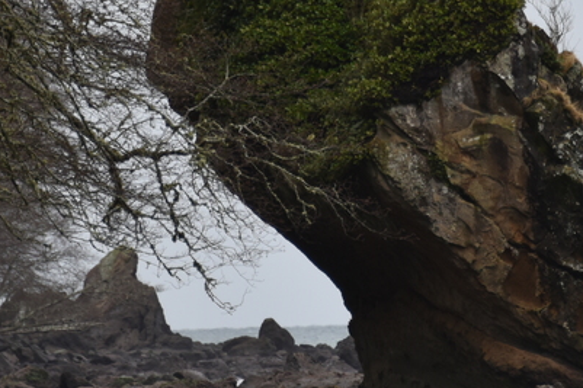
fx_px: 10343
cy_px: 38
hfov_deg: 3.2
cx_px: 398
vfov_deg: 2.1
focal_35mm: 639
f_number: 5.6
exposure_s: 1/400
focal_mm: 200
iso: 280
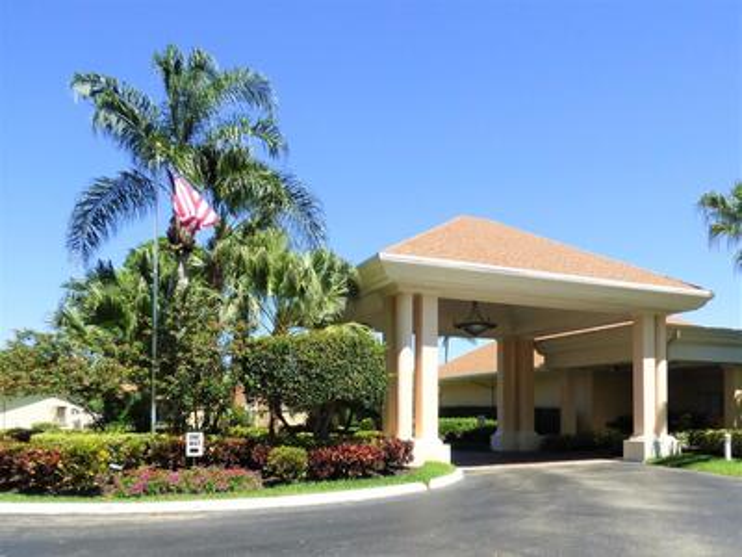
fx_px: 429
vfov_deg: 66.0
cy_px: 278
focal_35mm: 20
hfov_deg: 81.7
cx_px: 371
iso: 100
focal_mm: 3.58
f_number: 2.8
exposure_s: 1/1000
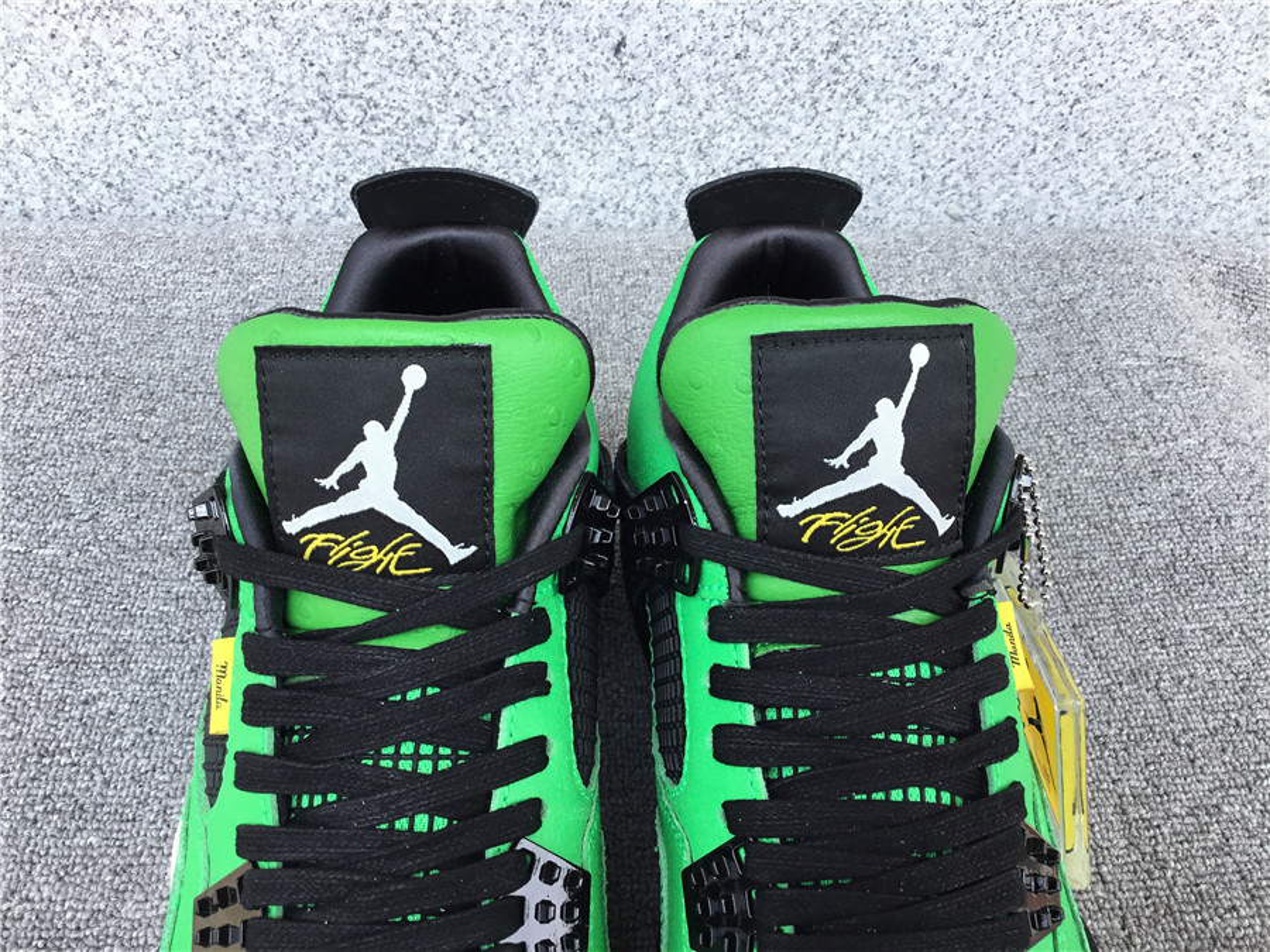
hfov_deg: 58.4
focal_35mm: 31
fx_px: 1137
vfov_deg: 45.4
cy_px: 476
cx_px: 635
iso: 25
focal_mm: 3.3
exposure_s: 1/372
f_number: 2.4
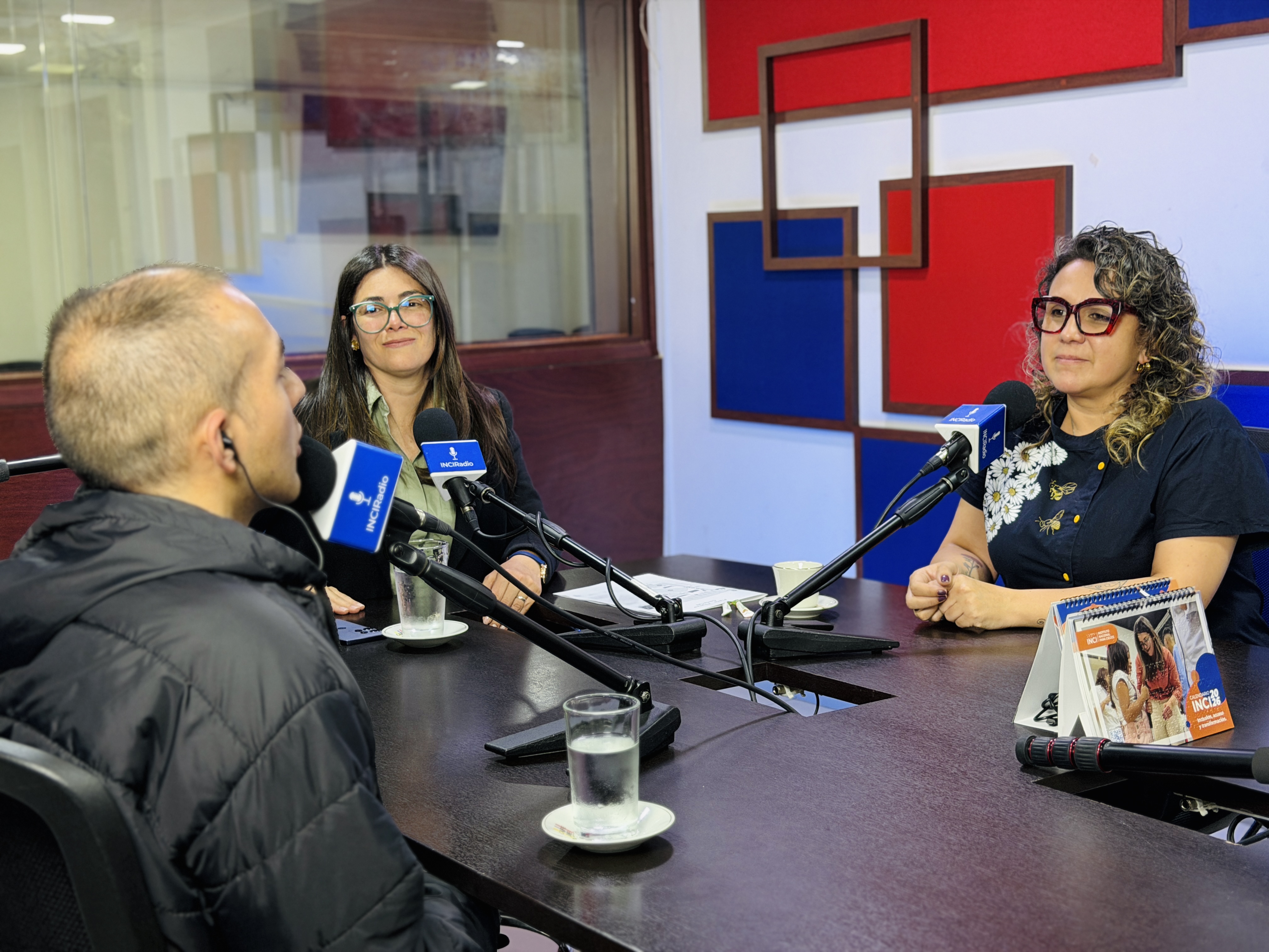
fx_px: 1760
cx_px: 634
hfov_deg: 39.7
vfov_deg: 30.3
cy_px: 476
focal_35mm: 48
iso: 200
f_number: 1.78
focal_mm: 6.76
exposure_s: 1/40
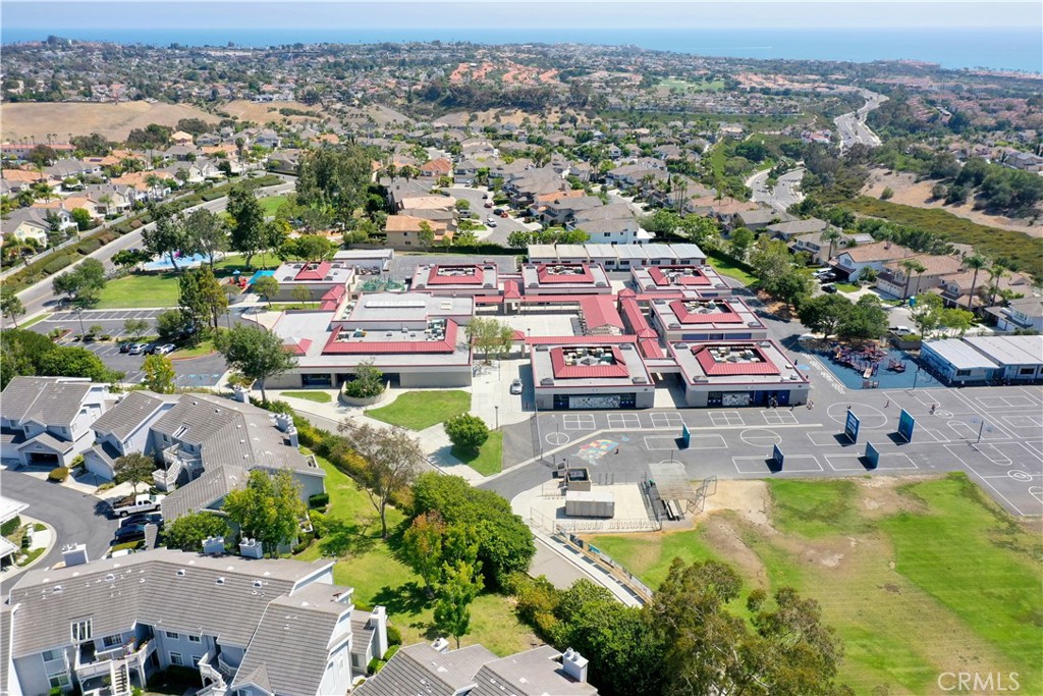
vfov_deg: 46.4
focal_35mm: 28
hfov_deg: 65.5
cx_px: 522
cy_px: 348
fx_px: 811
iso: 100
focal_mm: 10.26
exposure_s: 1/400
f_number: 5.6
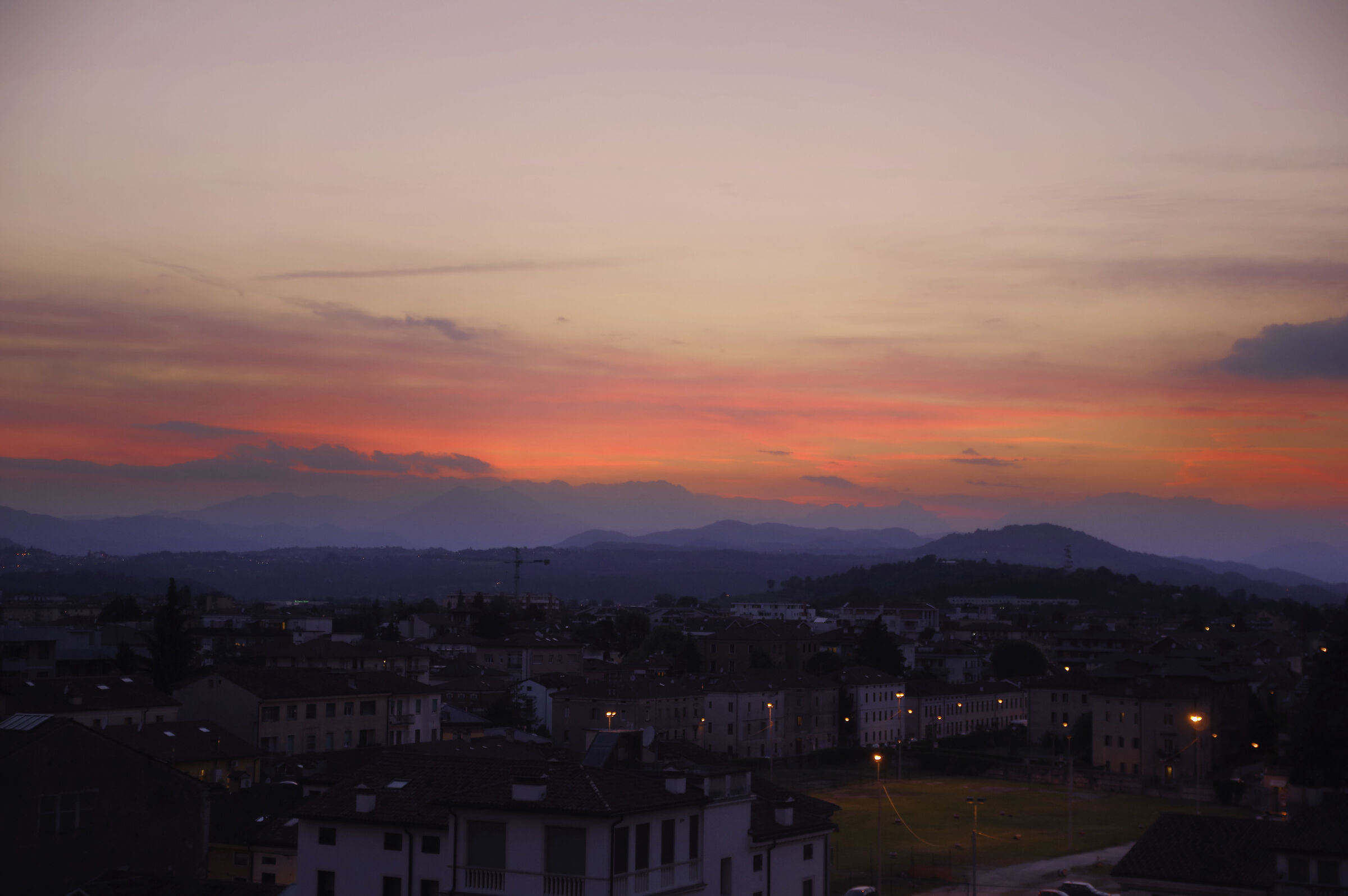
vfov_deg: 23.7
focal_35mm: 57
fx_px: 2133
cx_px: 674
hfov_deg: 35.1
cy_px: 448
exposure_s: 1/80
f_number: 2.8
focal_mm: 38
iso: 400
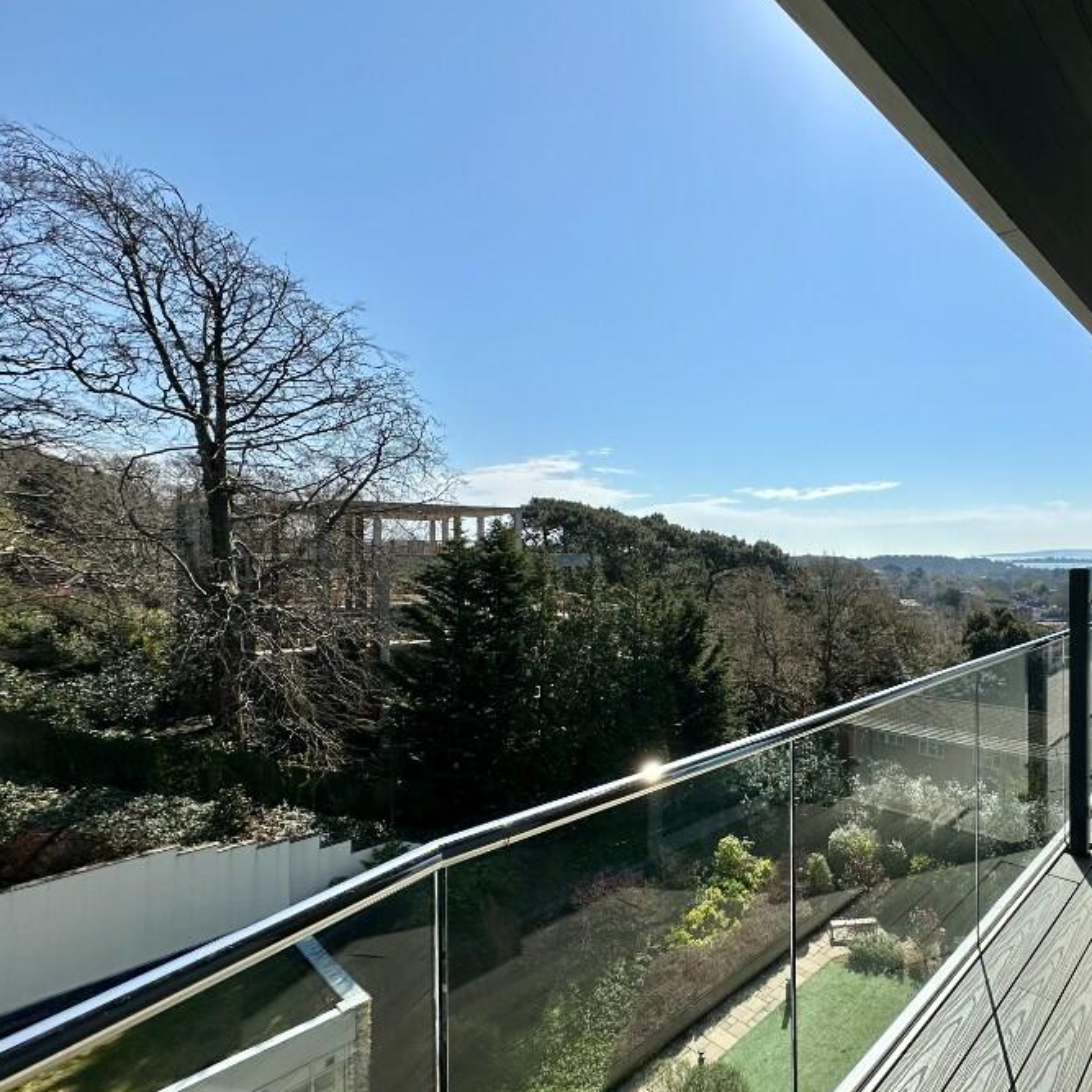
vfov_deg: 77.7
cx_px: 776
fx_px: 678
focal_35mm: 19
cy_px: 555
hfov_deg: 73.8
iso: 50
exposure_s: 1/3509
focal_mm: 2.22
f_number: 2.2
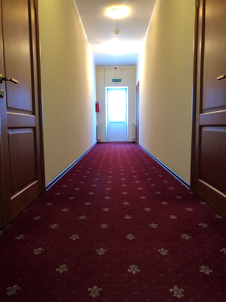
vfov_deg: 63.4
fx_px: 244
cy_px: 151
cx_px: 113
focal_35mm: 28
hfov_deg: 49.7
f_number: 1.8
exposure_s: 1/17
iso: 100
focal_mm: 3.99
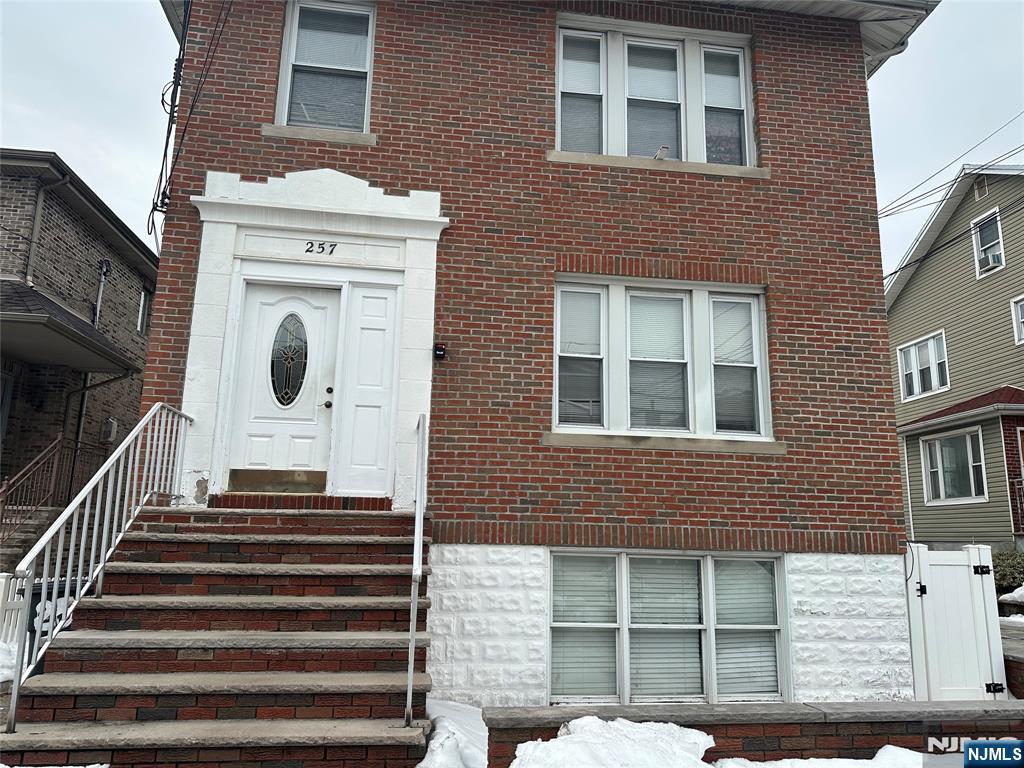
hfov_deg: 71.6
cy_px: 384
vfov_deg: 56.8
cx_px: 512
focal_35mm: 24
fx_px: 710
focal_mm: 6.86
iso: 80
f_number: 1.78
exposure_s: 1/1845
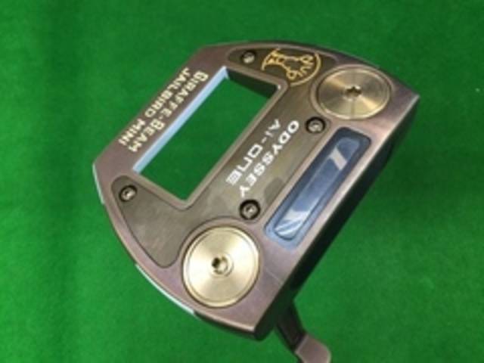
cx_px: 242
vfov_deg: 45.4
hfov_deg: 58.4
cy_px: 182
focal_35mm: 31
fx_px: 433
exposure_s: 1/30
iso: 100
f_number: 2.4
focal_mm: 3.3
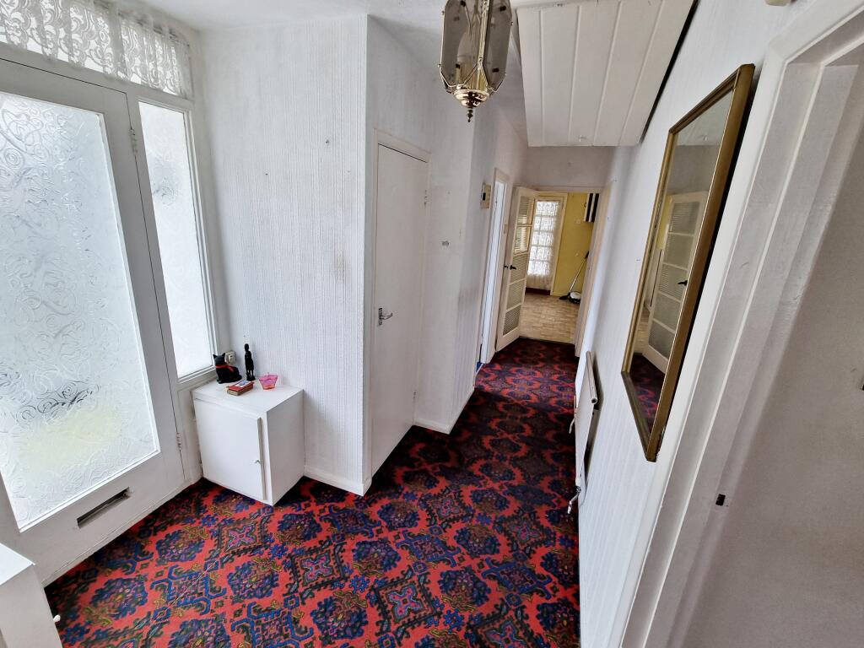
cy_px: 324
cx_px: 432
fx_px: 324
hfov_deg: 106.2
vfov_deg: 89.9
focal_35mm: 13
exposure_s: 1/100
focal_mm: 2.2
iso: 80
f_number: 2.2
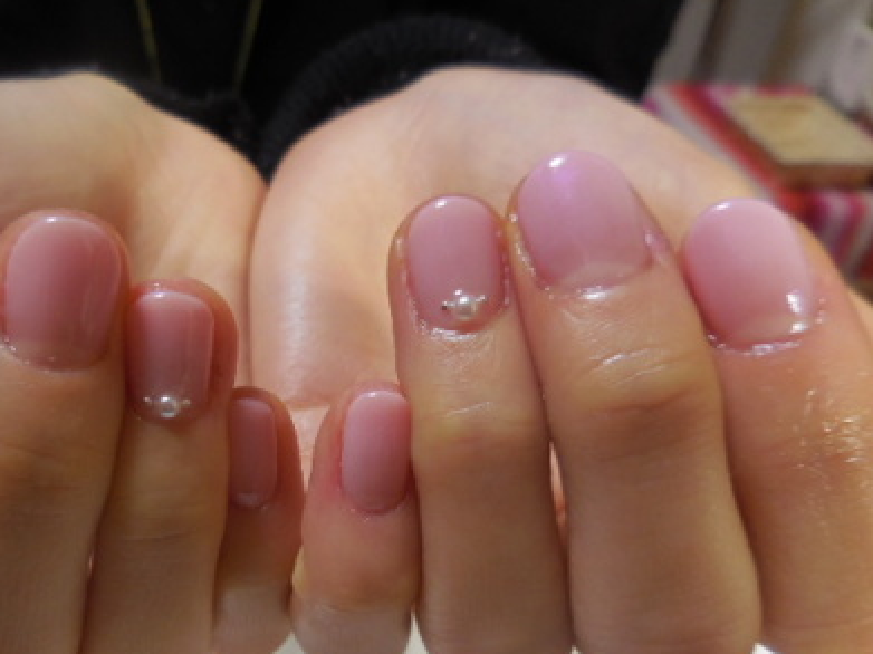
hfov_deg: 56.1
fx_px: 807
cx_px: 326
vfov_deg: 43.8
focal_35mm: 32
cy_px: 410
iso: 200
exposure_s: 1/30
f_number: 3.3
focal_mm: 4.5
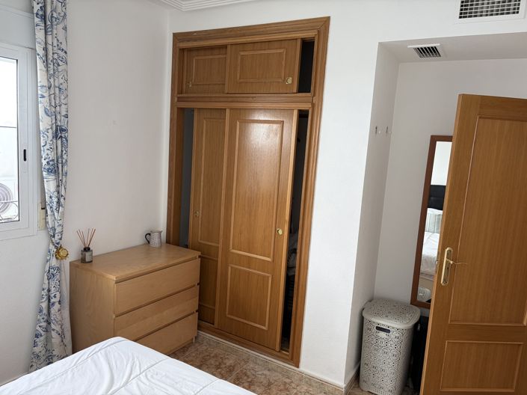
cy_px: 198
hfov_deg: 67.3
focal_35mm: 26
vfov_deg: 53.0
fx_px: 396
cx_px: 264
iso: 32
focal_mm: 5.96
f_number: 1.6
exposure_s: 1/136
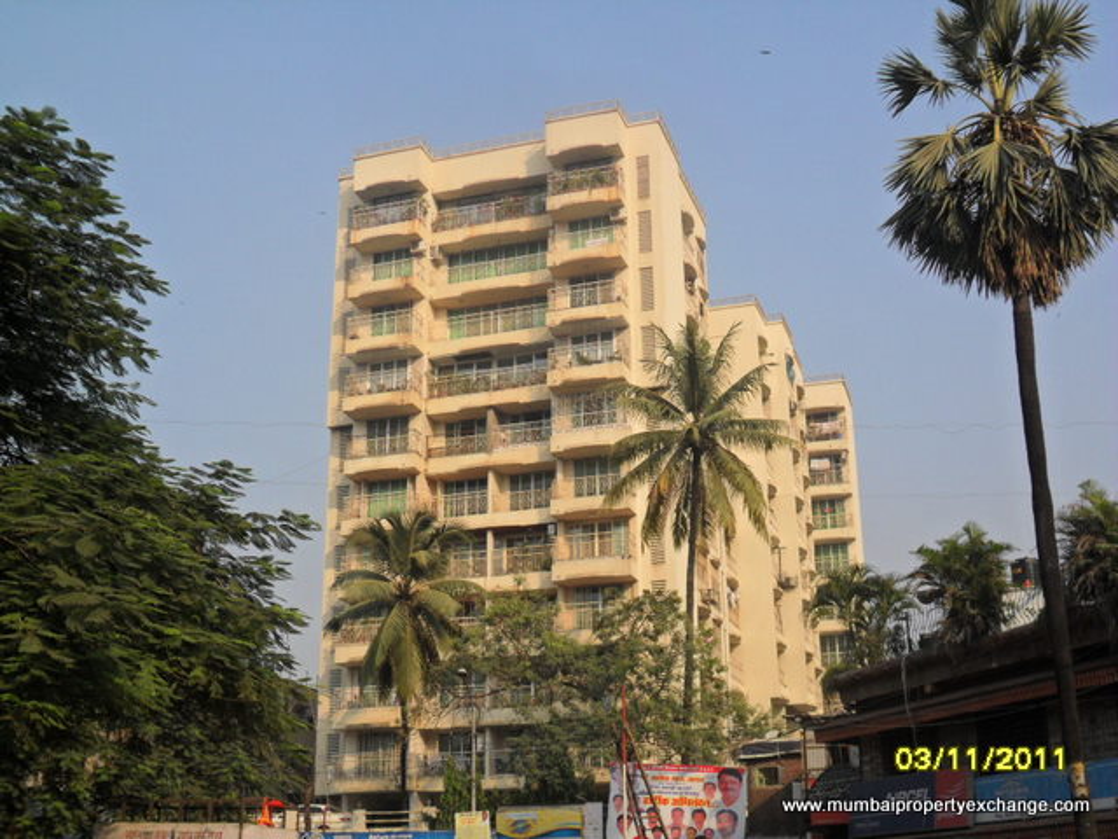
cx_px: 559
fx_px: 1421
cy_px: 420
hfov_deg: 42.9
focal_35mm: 44
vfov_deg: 32.9
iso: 100
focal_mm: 7.8
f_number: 4.5
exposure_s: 1/750
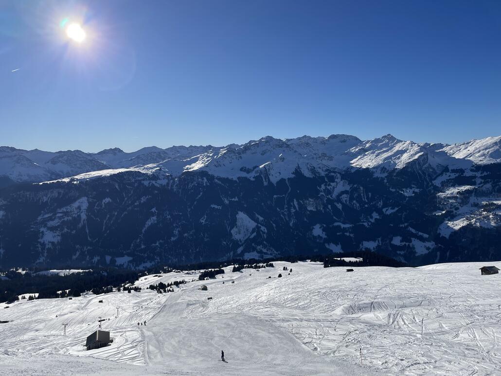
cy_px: 188
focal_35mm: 26
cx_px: 250
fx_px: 376
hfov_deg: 67.3
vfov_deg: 53.1
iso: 32
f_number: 1.6
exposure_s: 1/9804
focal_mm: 4.2
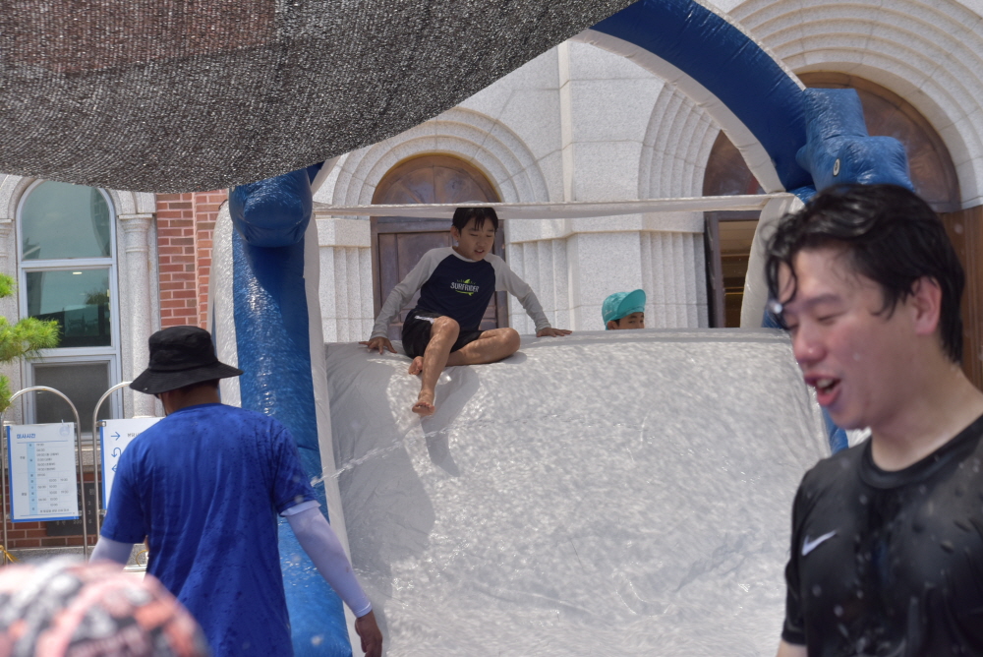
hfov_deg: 17.5
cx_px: 492
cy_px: 328
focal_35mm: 117
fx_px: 3196
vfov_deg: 11.7
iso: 220
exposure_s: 1/250
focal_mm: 78
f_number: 8
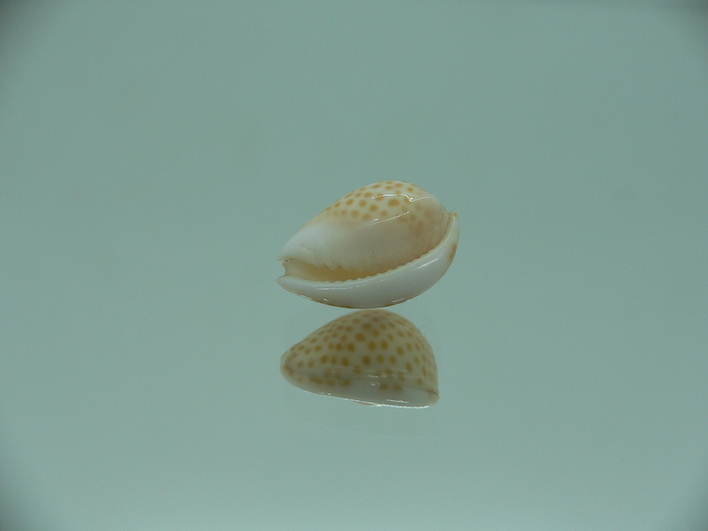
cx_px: 354
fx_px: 716
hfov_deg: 52.6
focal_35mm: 35
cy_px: 266
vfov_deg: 40.7
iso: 80
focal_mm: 4.6
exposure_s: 1/80
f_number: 2.8
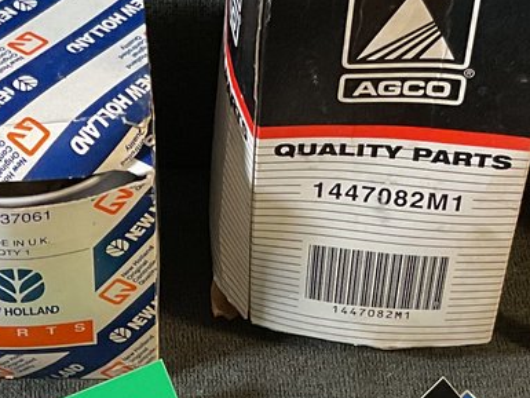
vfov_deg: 12.2
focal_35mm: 114
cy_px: 644
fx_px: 1746
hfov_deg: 17.3
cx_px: 250
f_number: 1.8
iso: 125
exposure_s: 1/60
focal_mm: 3
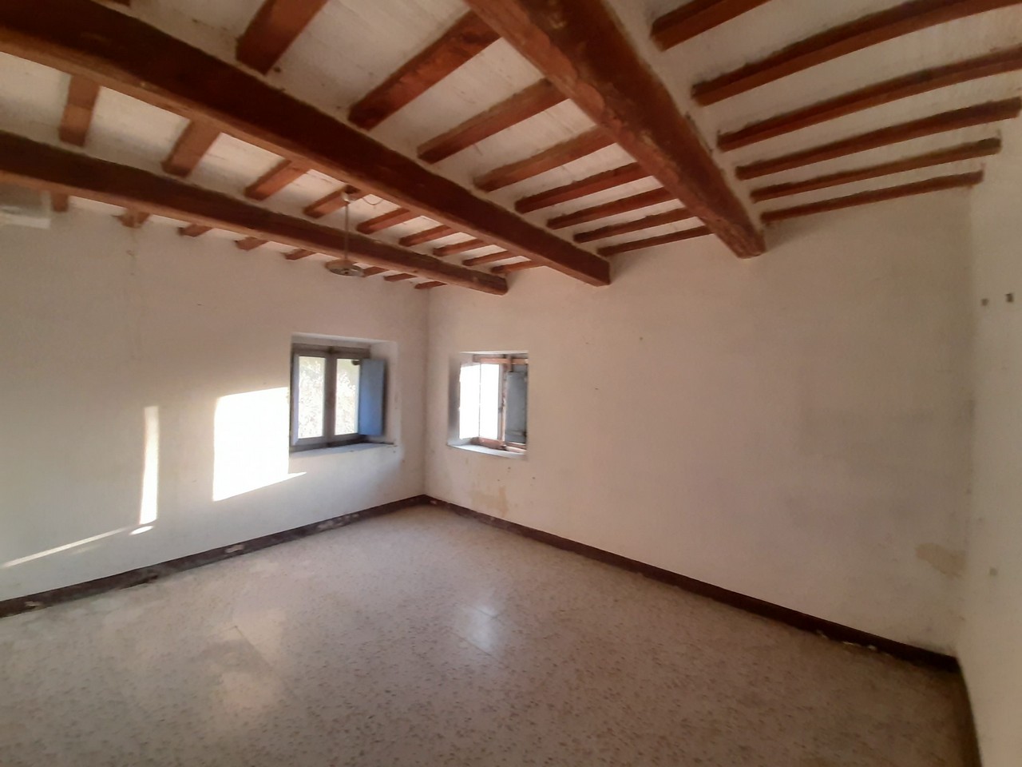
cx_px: 511
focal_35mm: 13
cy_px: 384
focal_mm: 1.42
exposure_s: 1/25
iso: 320
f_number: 2.2
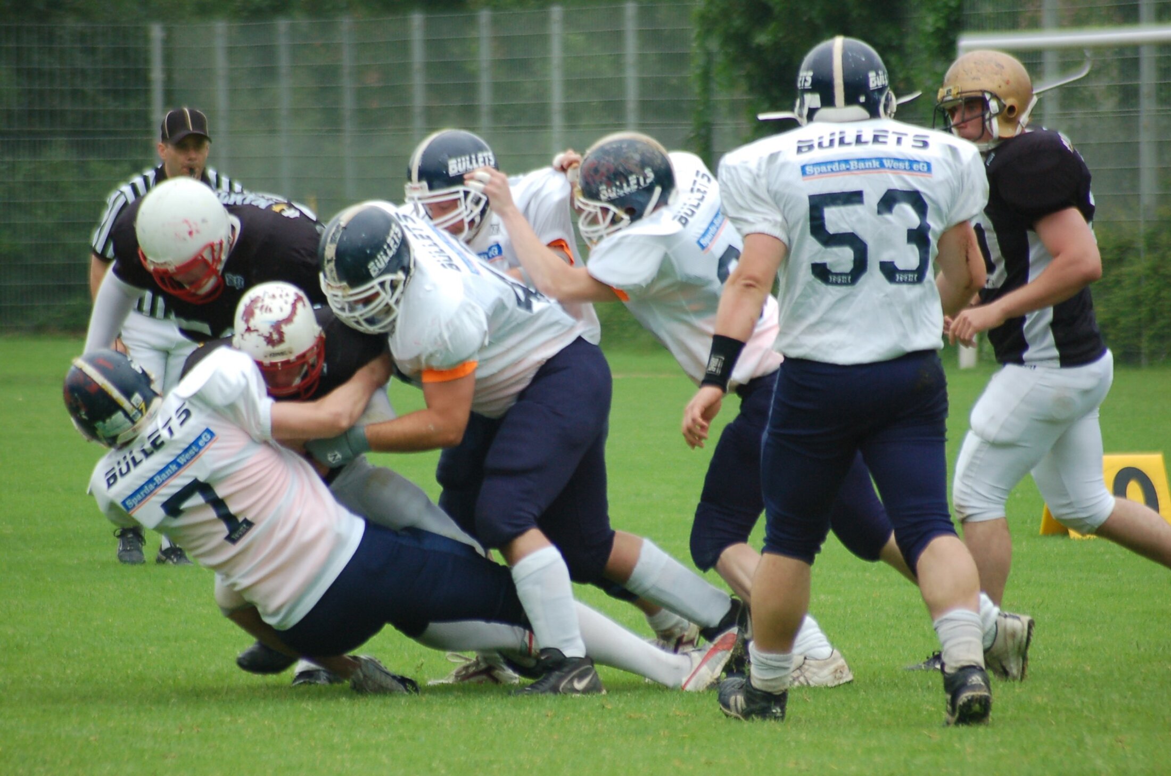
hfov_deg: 4.6
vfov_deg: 3.0
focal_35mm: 450
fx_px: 14610
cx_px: 586
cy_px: 388
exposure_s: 1/500
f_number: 5.6
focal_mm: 300
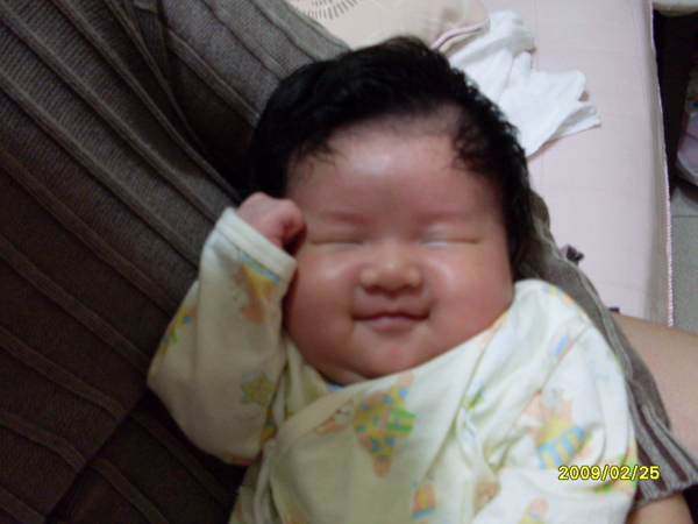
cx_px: 349
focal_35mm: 38
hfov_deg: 49.0
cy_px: 262
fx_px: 766
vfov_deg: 37.7
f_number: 2.8
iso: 200
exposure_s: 1/15
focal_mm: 6.3
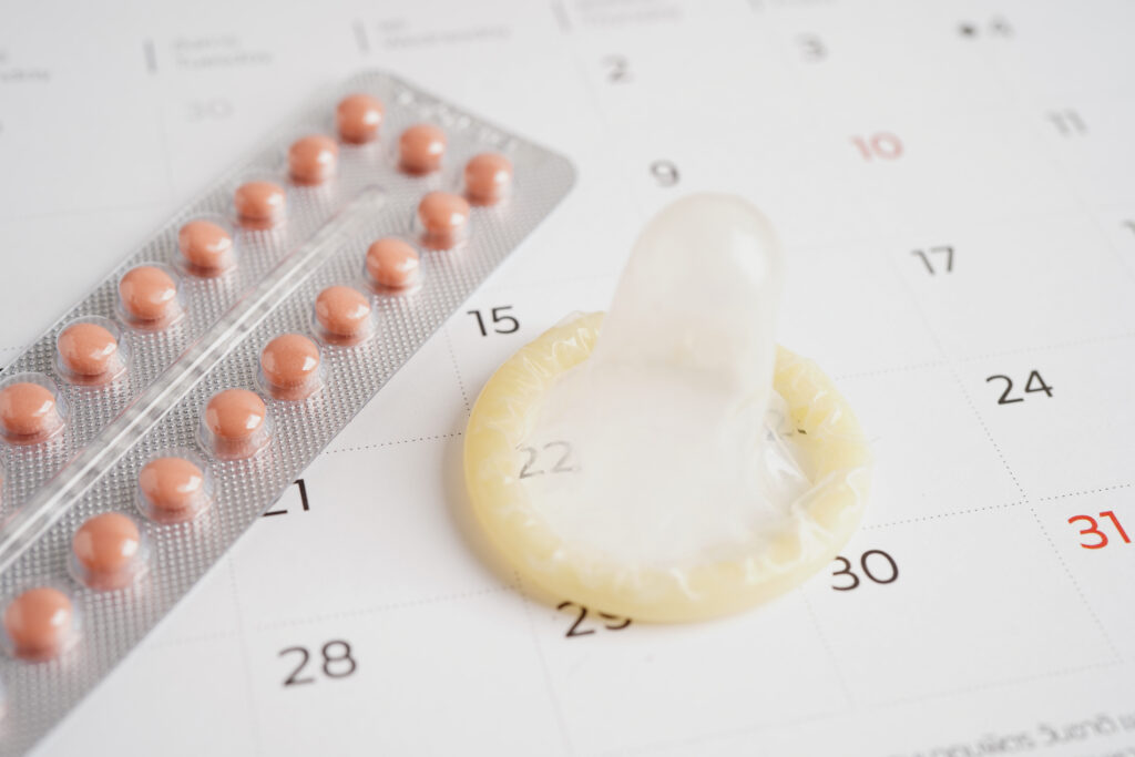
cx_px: 568
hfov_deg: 39.6
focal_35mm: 50
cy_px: 378
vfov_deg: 27.0
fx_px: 1577
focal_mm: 50
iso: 100
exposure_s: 1/125
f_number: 6.3
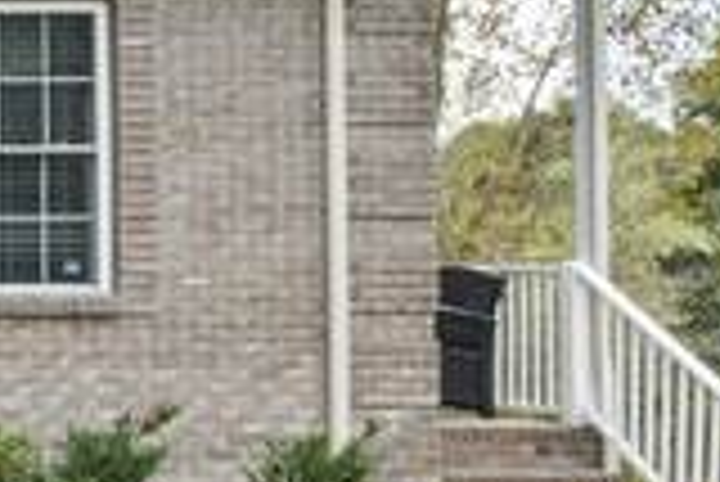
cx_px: -1300
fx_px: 2642
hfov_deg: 11.2
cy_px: 239
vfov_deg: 10.4
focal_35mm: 132
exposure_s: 1/100
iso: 100
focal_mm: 11
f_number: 8
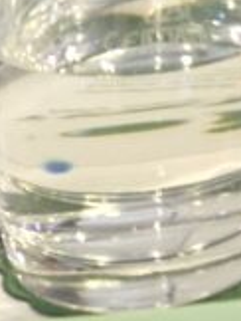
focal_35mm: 170
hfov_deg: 7.5
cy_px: -533
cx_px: 757
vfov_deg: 9.8
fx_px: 1574
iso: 320
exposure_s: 1/100
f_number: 1.8
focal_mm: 5.54
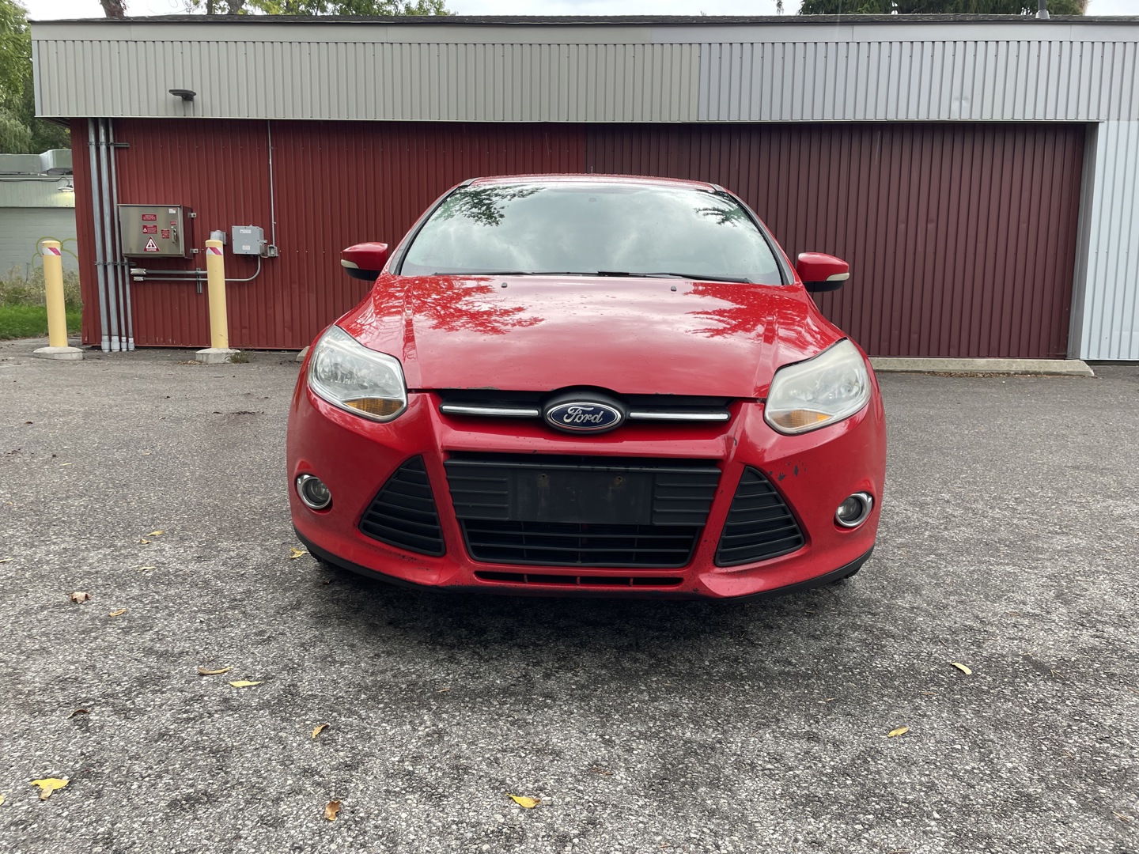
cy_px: 427
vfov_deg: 53.1
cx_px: 570
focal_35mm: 26
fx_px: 856
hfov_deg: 67.3
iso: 40
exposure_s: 1/121
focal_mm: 4.2
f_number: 1.6
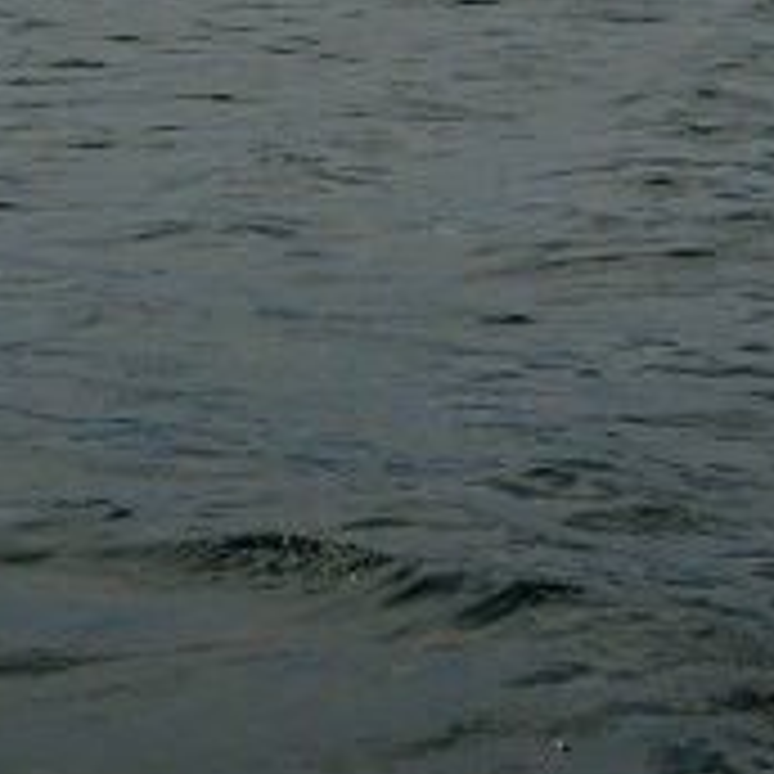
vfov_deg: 9.7
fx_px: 4478
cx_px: 407
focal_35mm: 177
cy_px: -187
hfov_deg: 9.9
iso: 400
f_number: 4
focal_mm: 24
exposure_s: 1/2000
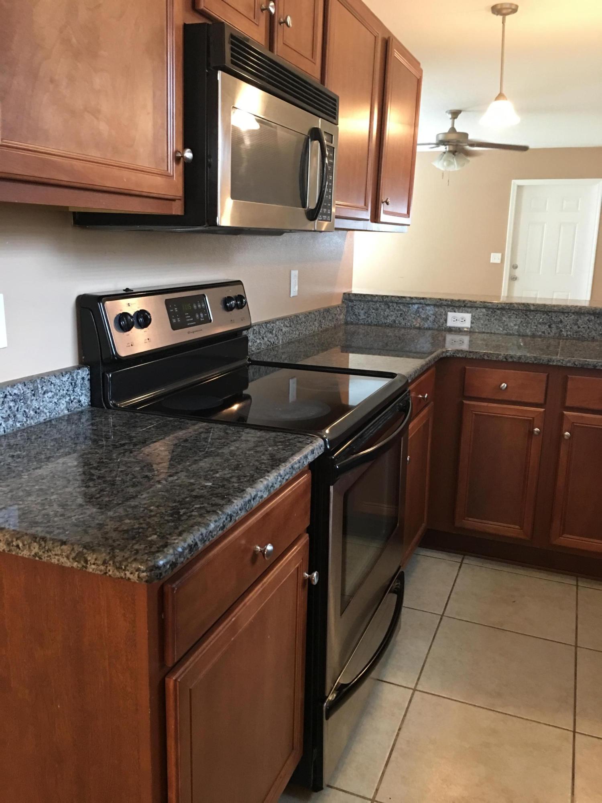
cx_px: 301
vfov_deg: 61.7
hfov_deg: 48.2
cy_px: 402
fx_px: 672
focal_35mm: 29
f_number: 2.2
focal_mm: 4.15
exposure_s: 1/15
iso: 100
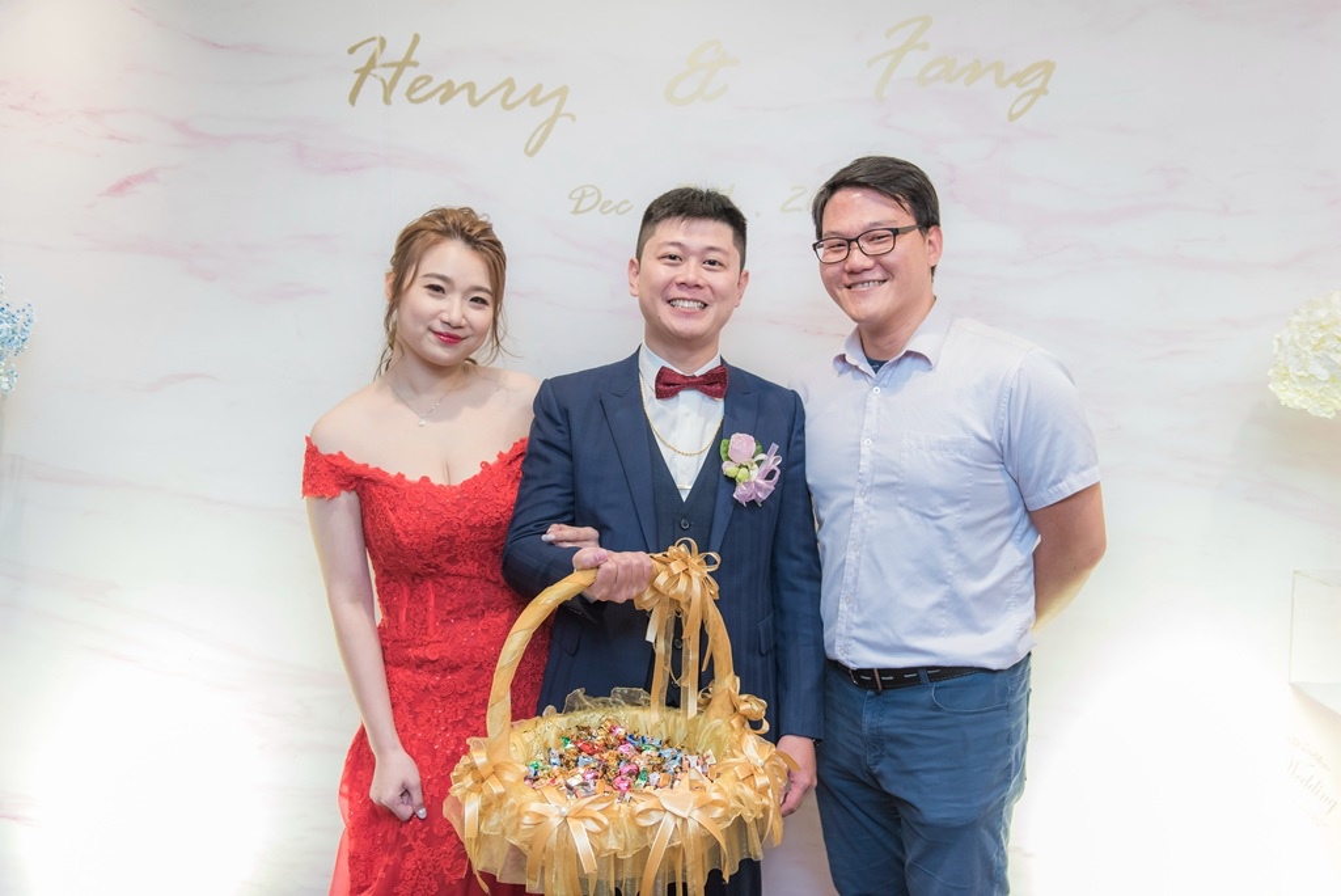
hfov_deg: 55.8
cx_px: 670
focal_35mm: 34
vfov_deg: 38.9
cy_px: 448
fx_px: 1267
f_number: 3.2
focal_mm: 34
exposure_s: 1/200
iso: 2000
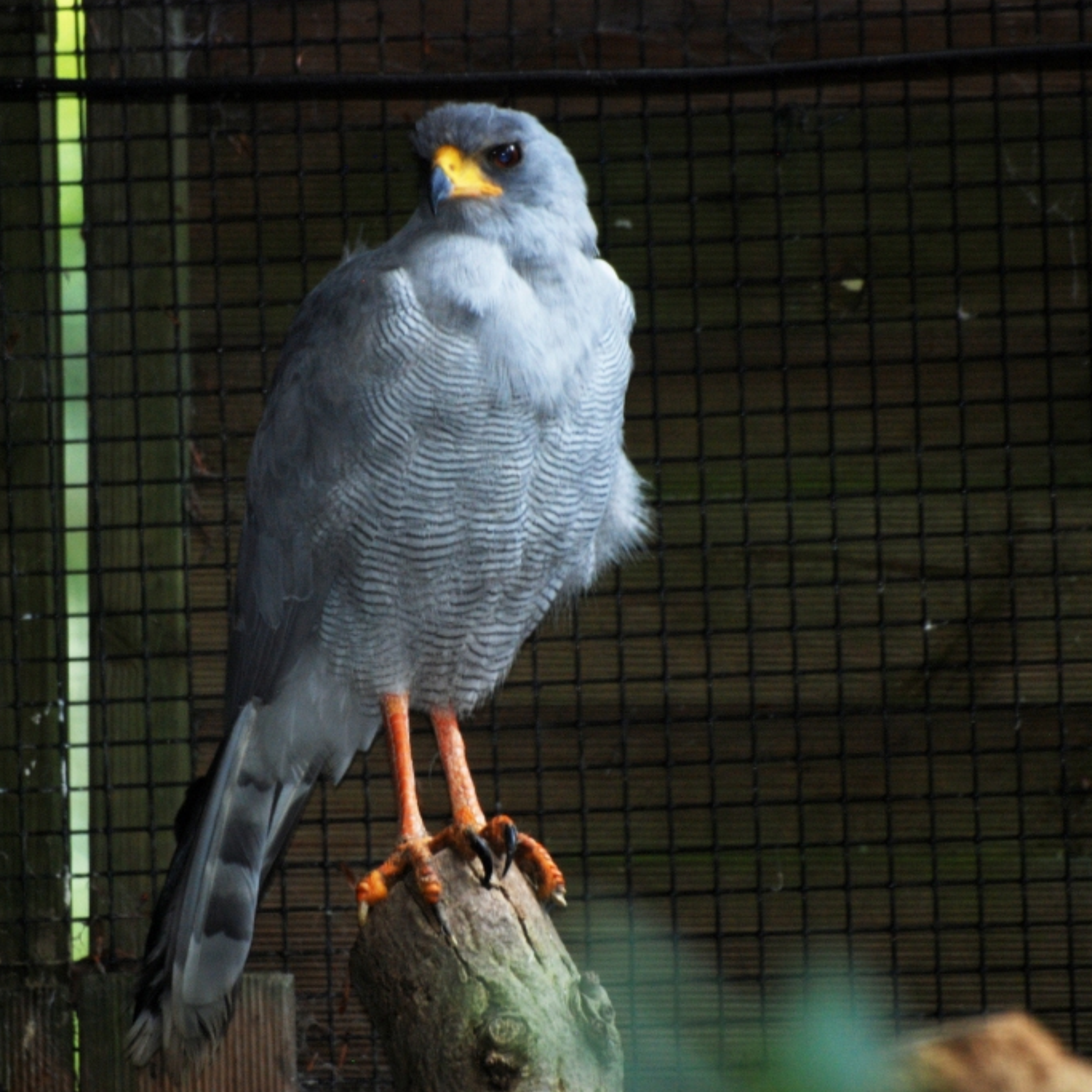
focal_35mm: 574
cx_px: 419
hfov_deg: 3.1
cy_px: 546
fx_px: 20486
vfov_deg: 3.1
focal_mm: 300
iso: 400
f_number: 5.6
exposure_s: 1/60
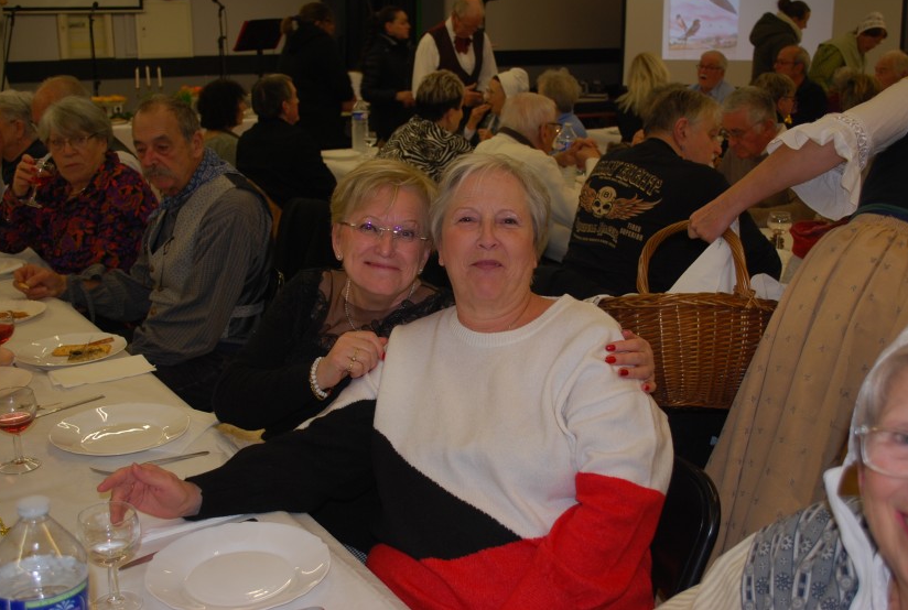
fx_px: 986
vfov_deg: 34.4
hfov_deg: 49.4
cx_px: 458
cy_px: 281
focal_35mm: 39
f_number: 4.2
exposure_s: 1/60
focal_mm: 24
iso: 200
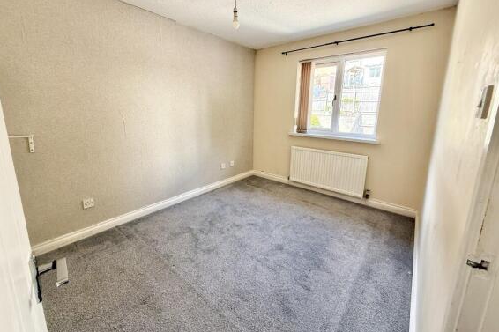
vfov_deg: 77.0
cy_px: 148
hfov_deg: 100.4
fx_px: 208
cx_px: 243
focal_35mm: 15
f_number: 2.2
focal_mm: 2.22
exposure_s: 1/99
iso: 200
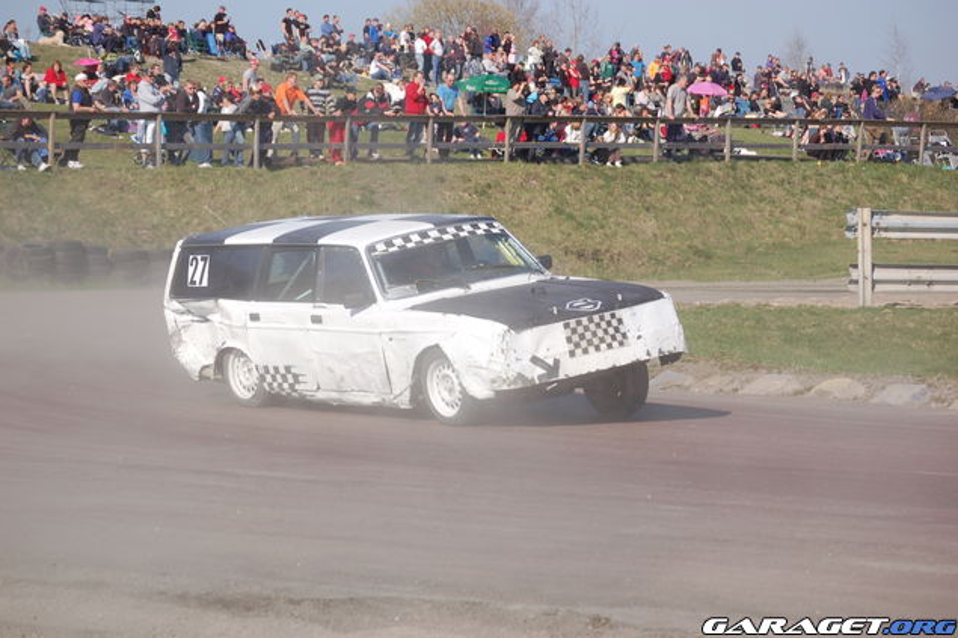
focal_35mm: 136
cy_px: 320
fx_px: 3618
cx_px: 478
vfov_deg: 10.1
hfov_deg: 15.1
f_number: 7.1
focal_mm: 90
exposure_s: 1/800
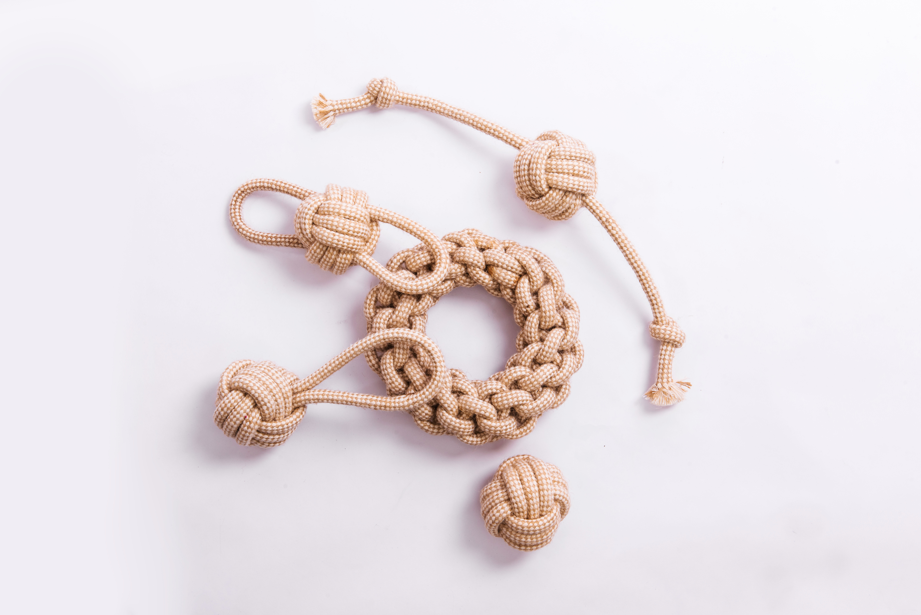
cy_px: 308
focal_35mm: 50
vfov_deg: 27.0
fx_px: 1279
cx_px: 460
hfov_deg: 39.6
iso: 100
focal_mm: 50
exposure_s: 1/160
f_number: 14
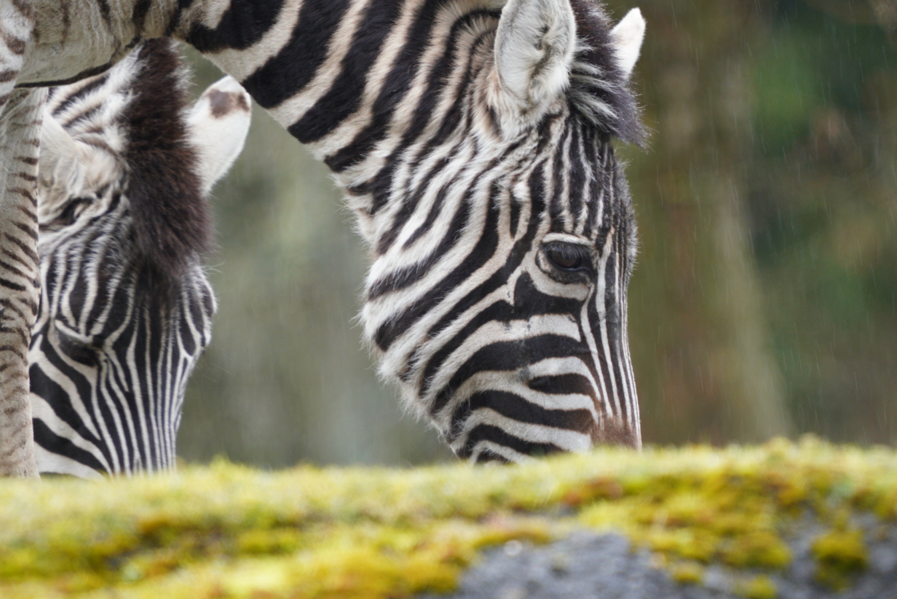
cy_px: 300
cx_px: 484
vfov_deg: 1.3
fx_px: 26926
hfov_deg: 1.9
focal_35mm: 1080
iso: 400
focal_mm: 600
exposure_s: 1/100
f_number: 6.3
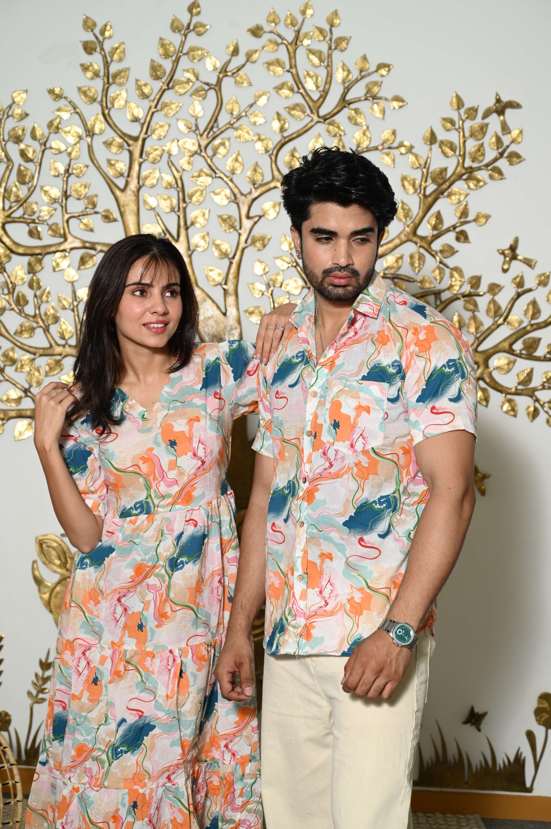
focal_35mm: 55
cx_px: 276
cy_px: 414
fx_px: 1264
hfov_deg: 24.6
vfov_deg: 36.3
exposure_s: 1/160
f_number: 4.5
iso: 400
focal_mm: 55
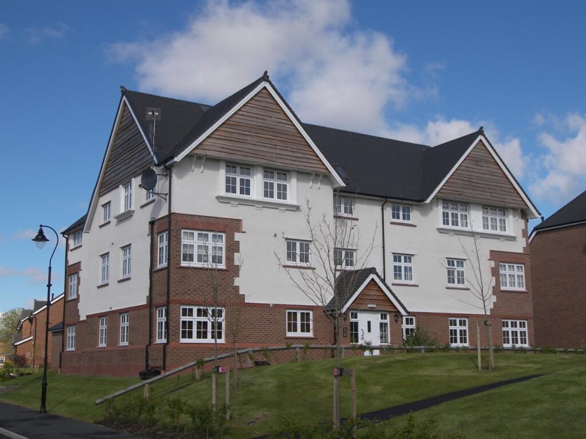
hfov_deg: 40.4
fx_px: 796
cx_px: 293
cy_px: 220
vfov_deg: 30.9
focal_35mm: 47
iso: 50
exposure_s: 1/800
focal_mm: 9.9
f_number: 3.6
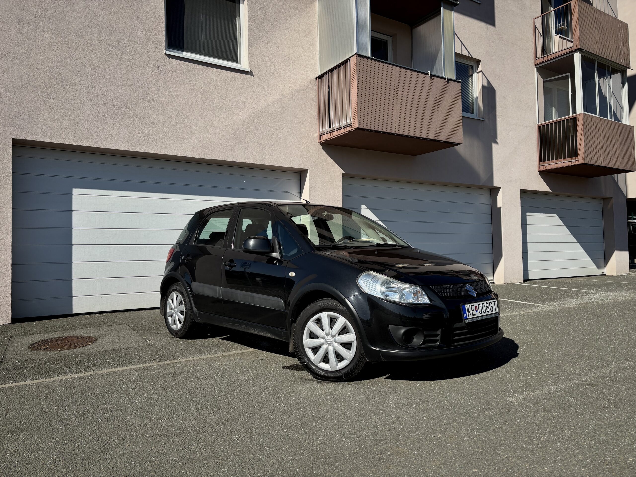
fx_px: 478
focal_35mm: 26
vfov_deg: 53.1
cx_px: 318
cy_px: 238
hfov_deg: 67.3
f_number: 1.6
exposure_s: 1/4255
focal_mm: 5.96
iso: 50
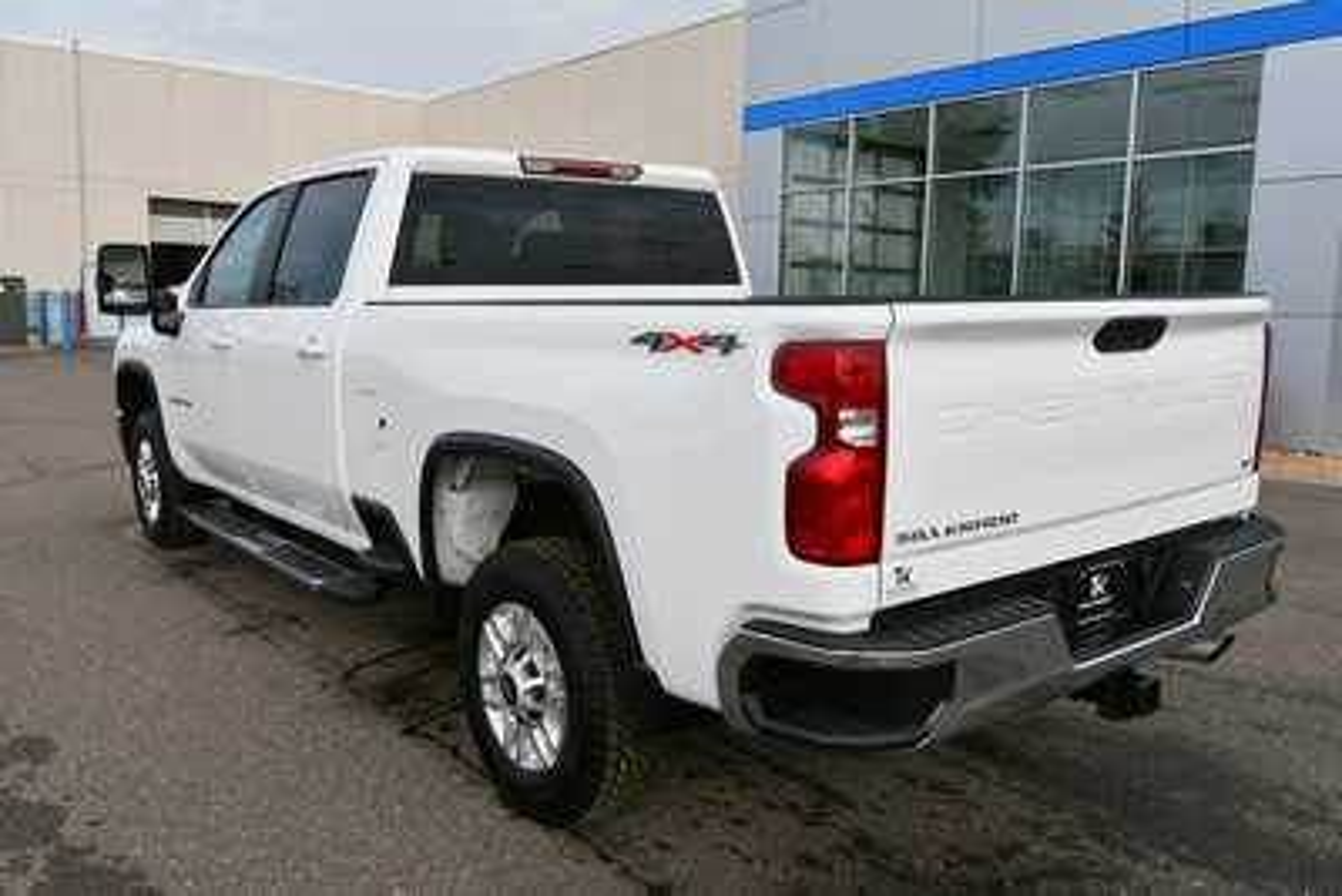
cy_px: 448
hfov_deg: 61.9
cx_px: 671
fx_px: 1119
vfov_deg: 43.6
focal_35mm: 30
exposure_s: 1/250
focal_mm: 20
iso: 100
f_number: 8
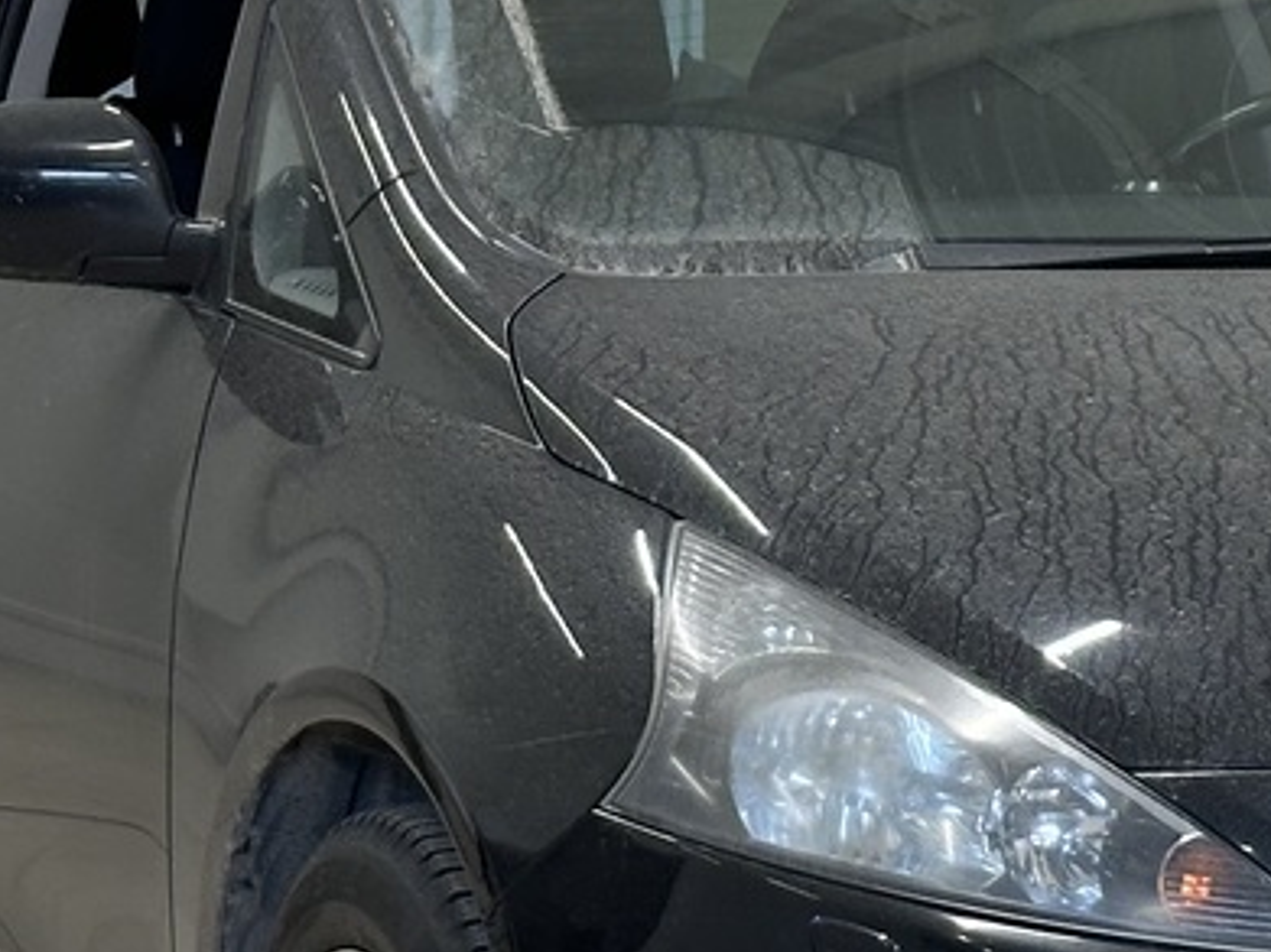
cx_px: 1034
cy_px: 393
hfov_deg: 11.1
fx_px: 6497
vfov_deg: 8.4
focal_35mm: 177
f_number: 1.78
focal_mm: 6.86
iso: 80
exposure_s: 1/98
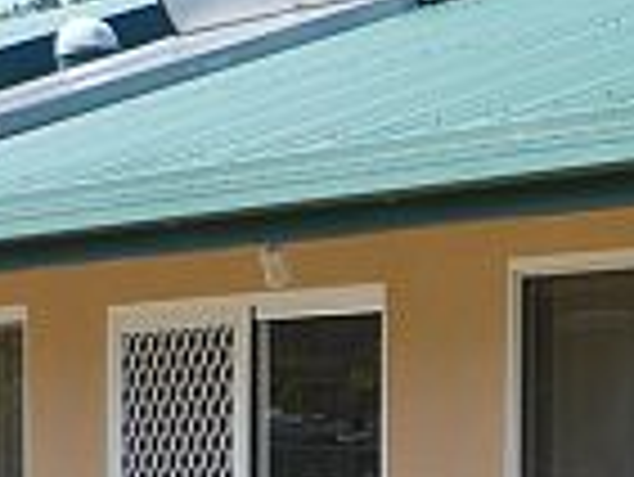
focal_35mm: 198
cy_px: 612
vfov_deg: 7.4
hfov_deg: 9.5
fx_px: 3630
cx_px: 1165
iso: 100
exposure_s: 1/1000
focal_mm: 5.8
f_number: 2.8
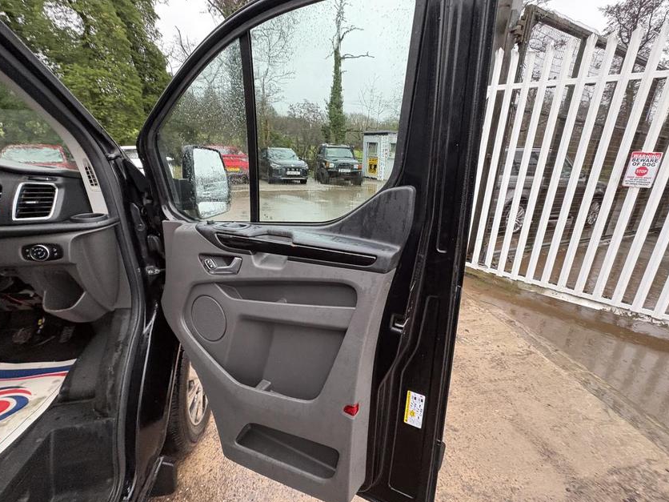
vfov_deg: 81.7
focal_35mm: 15
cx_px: 351
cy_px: 243
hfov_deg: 98.1
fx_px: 290
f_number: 2.2
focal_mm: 2.22
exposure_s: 1/60
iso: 500
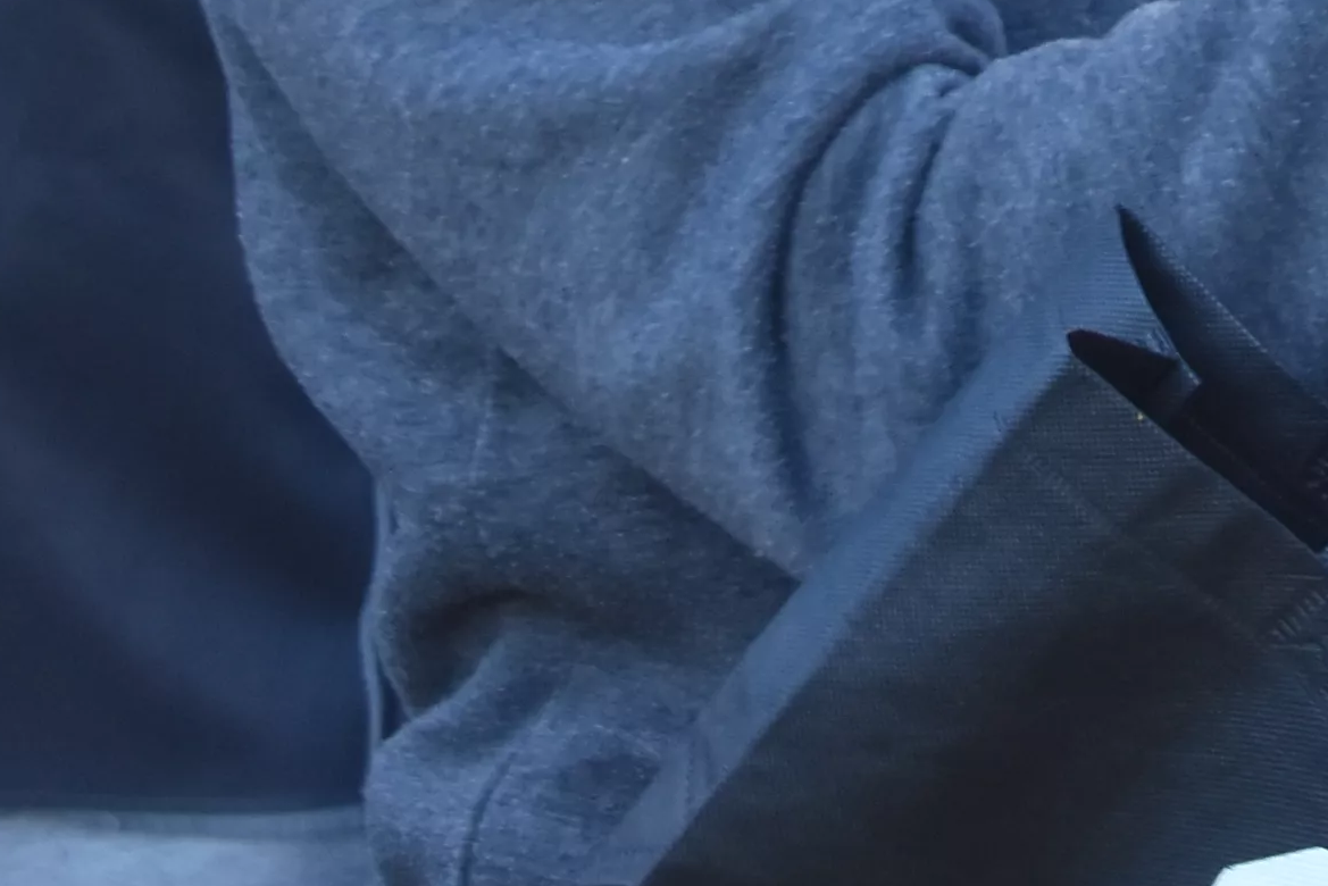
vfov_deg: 7.7
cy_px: -708
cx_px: 1284
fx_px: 6383
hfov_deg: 11.8
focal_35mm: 173
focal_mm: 30
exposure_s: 1/250
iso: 800
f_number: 8
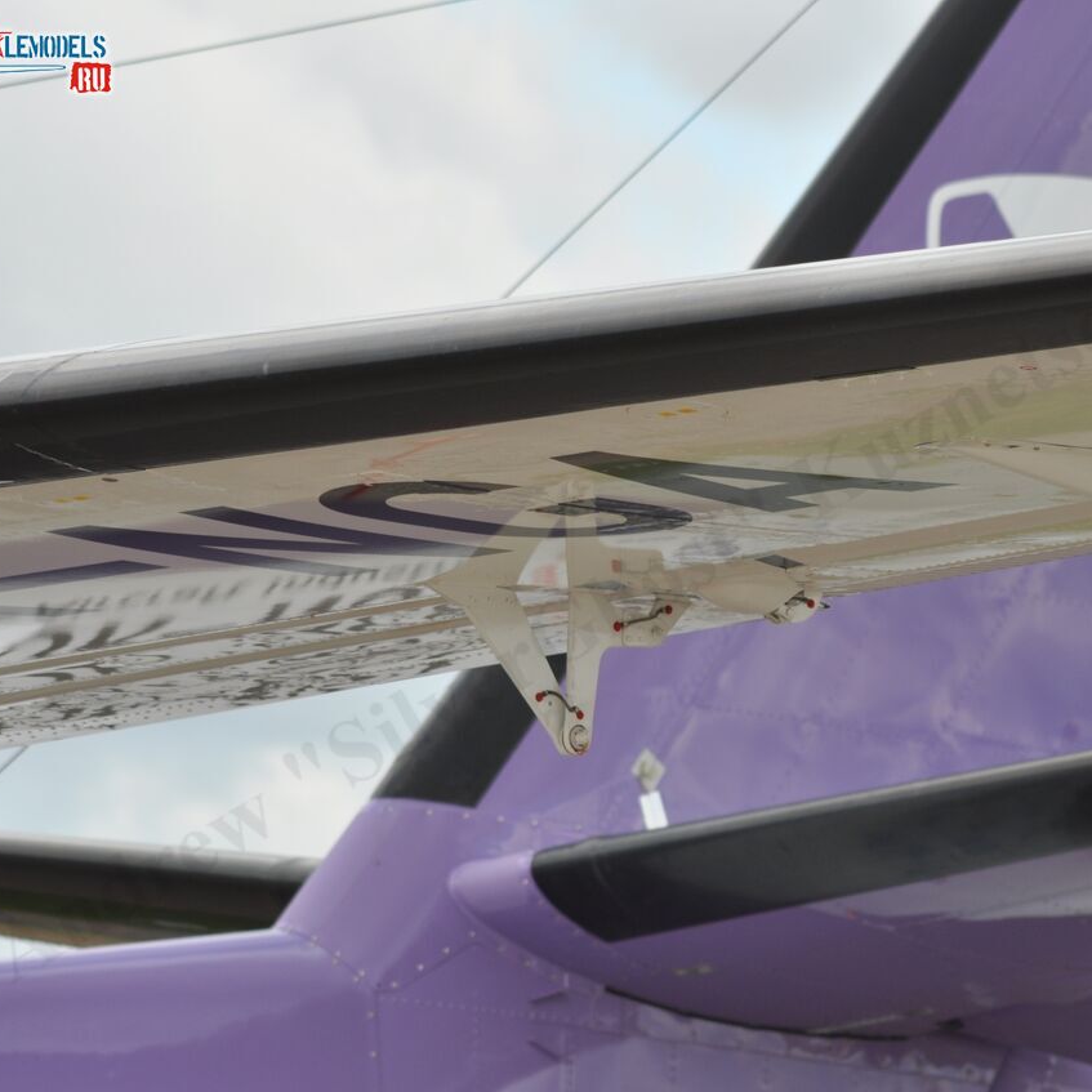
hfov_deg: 4.3
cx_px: 703
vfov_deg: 4.3
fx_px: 14419
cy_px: 547
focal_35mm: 404
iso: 200
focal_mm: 210
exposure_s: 1/250
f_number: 8
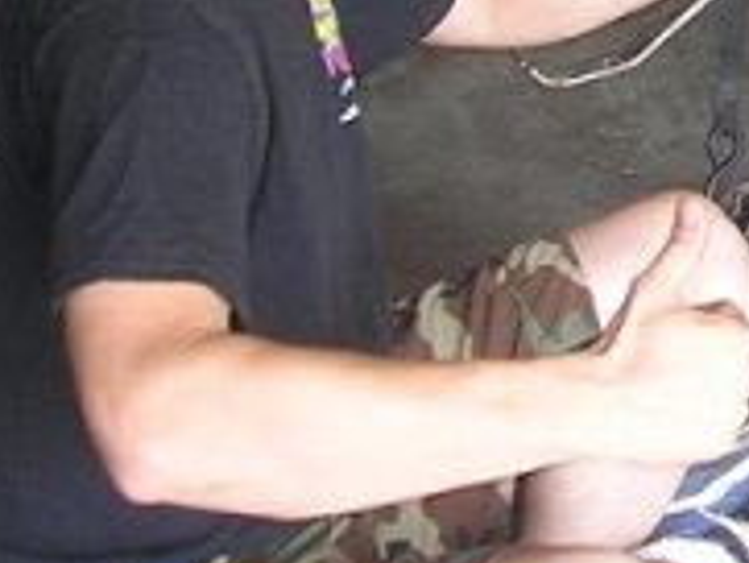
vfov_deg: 10.8
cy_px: -170
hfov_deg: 14.0
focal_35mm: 134
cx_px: 1035
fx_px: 2901
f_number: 2.8
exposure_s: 1/30
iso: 50
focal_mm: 5.8
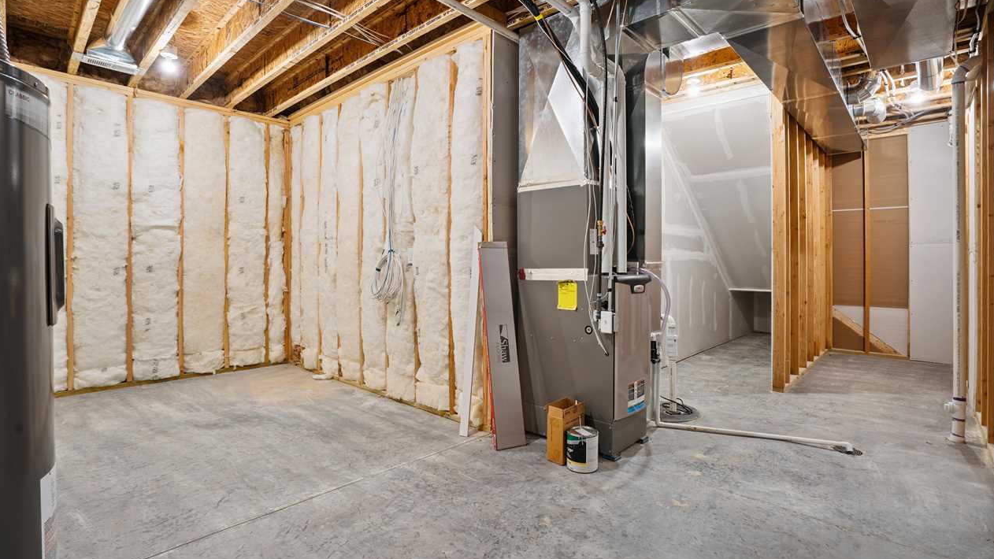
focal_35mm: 17
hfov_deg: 95.9
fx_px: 448
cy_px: 275
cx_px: 502
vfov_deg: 63.9
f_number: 9
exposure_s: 1/2.5
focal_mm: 16
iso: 400
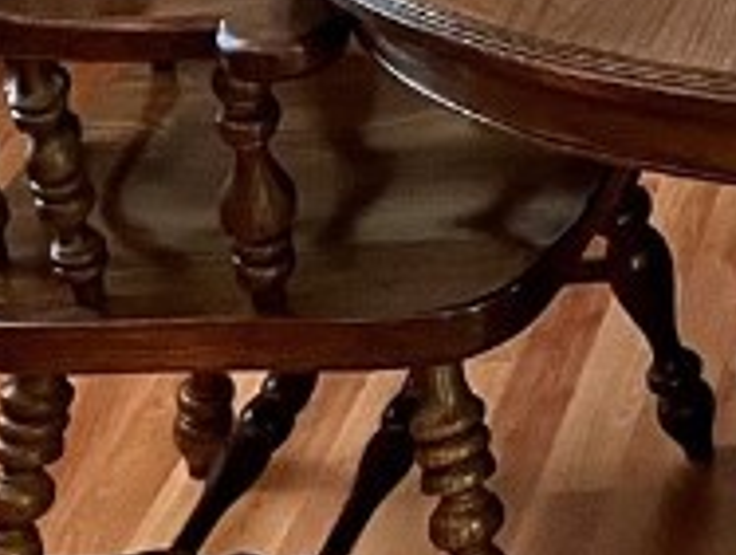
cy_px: -882
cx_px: 1370
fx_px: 3025
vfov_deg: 9.2
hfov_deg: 12.5
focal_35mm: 142
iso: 320
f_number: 1.6
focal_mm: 5.1
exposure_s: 1/60
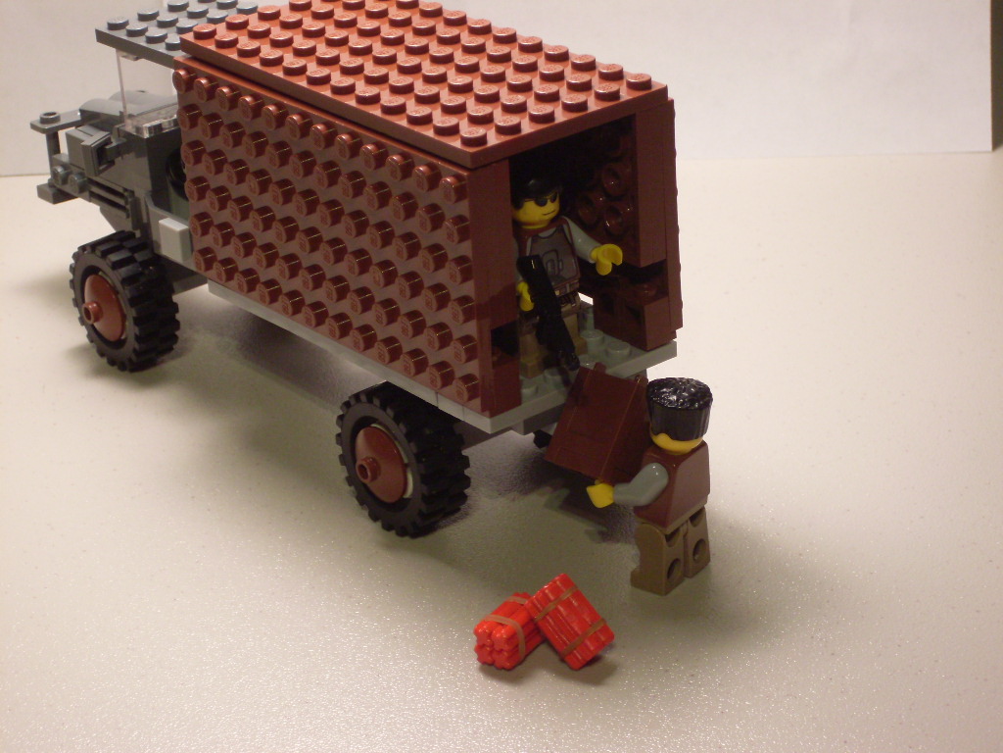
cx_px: 502
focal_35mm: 103
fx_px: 2984
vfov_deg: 14.4
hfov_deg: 19.1
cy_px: 376
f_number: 4.8
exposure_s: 1/45
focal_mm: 17.1
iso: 200
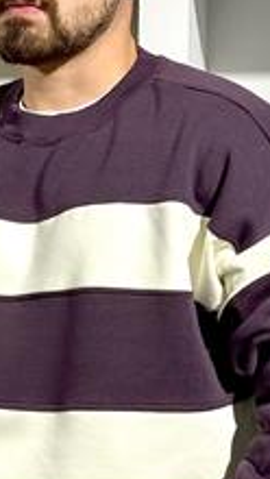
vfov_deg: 19.3
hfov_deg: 10.9
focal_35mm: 111
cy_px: 277
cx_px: 94
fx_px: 1411
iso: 64
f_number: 1.78
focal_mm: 6.76
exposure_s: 1/214
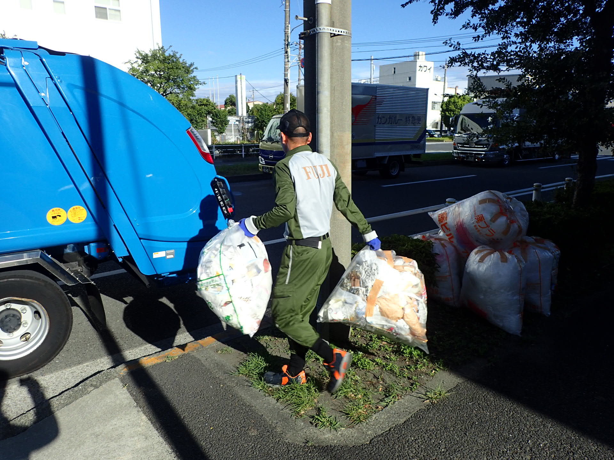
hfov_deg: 69.4
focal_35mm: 25
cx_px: 307
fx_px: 443
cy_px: 230
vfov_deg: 54.9
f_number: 8
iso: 100
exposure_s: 1/160
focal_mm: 4.5
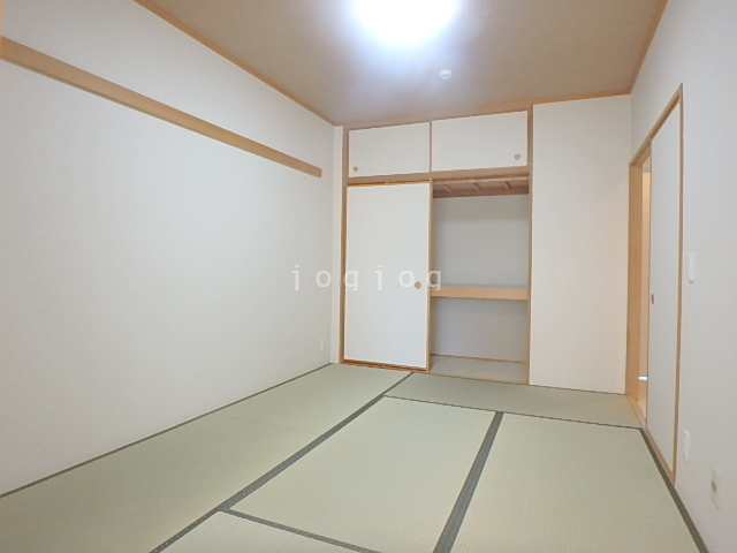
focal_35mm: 21
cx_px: 368
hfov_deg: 79.0
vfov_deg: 63.4
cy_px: 276
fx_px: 447
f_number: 3.5
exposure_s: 1/30
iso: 250
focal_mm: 3.7
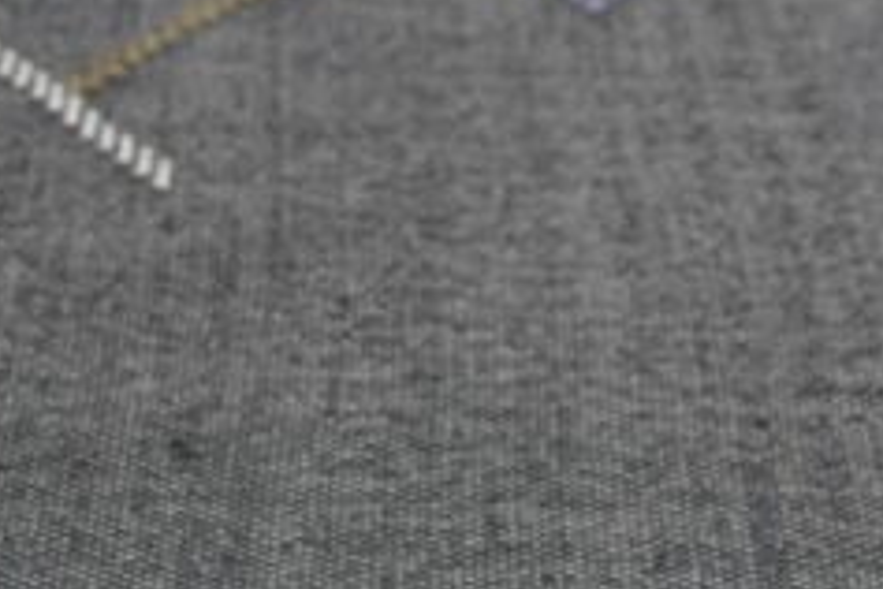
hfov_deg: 17.9
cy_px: 522
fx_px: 2796
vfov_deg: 11.9
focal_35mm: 114
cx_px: 525
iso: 500
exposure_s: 1/250
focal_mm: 30
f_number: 4
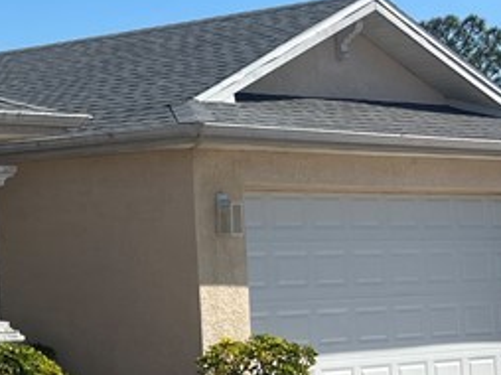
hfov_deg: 16.0
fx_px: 1518
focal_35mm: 105
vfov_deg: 14.1
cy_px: 130
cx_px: -387
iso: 50
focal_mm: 5.7
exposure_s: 1/4444
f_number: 1.5
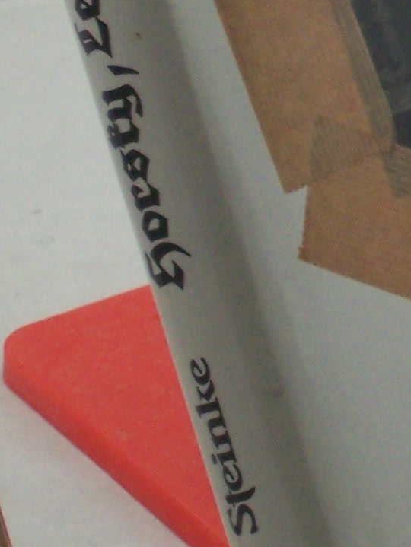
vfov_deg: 4.9
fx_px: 6358
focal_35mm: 402
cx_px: 590
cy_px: 31
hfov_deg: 3.7
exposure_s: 1/100
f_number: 4.6
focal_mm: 16.8
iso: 160
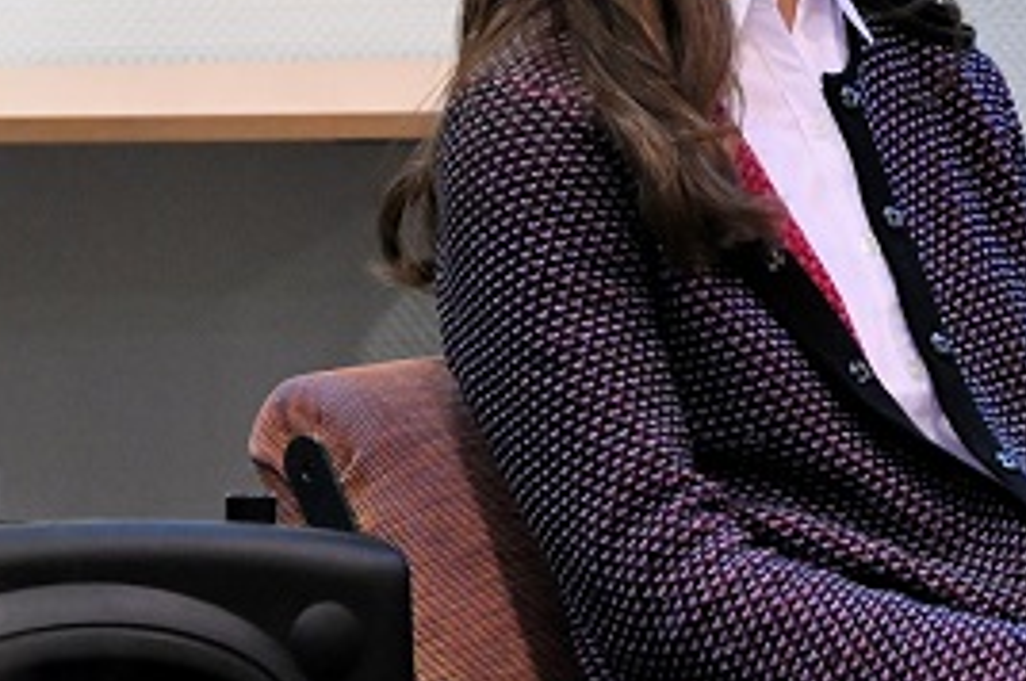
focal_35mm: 388
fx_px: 11044
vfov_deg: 3.5
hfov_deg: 5.3
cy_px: 168
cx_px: 766
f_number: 6.3
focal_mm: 130
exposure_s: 1/125
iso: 6400
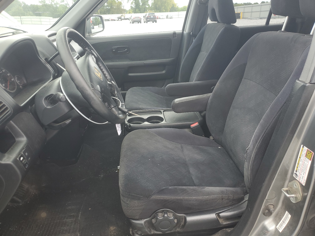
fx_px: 237
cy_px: 118
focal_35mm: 26
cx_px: 158
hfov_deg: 67.3
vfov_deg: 53.1
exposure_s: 1/263
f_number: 1.5
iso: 50
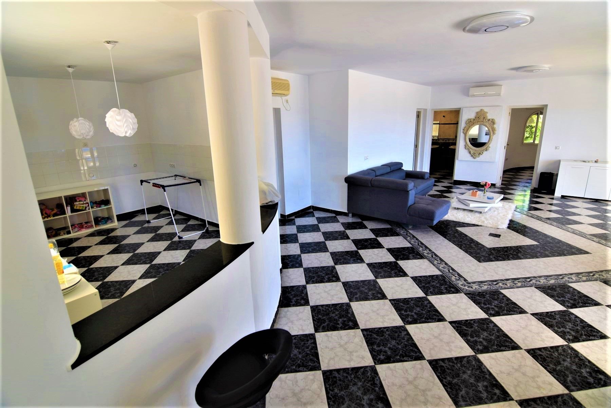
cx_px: 306
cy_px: 204
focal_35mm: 16
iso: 100
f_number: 5.6
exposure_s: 1/30
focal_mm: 11
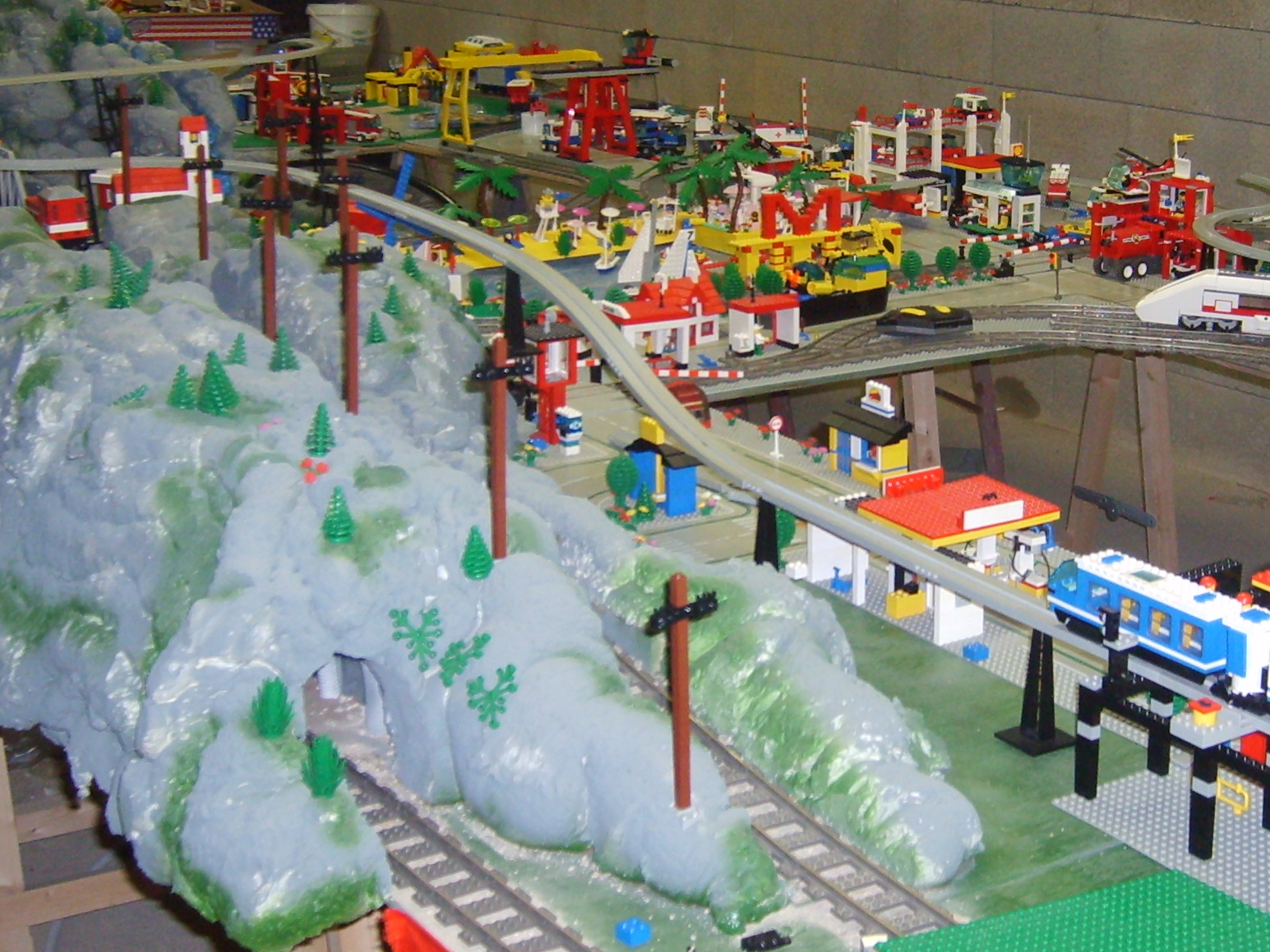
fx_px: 2128
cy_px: 393
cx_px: 815
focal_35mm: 58
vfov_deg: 25.2
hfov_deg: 33.0
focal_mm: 5.8
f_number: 2.8
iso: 140
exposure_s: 1/45
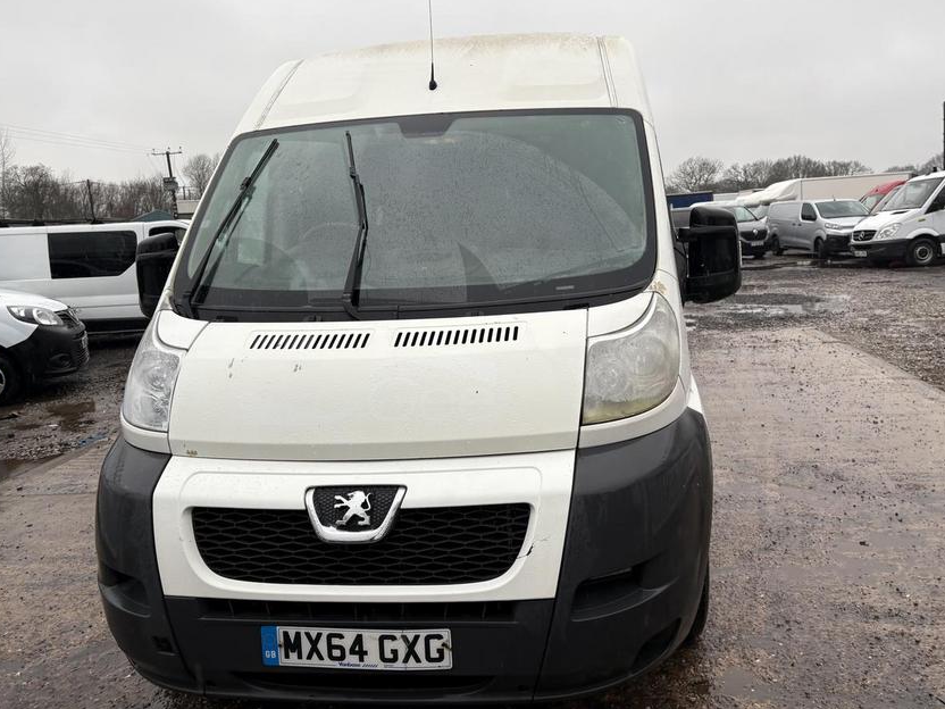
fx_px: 764
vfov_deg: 49.7
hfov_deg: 63.4
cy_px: 349
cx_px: 497
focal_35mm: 28
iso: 50
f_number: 1.6
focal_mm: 5.96
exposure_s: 1/424
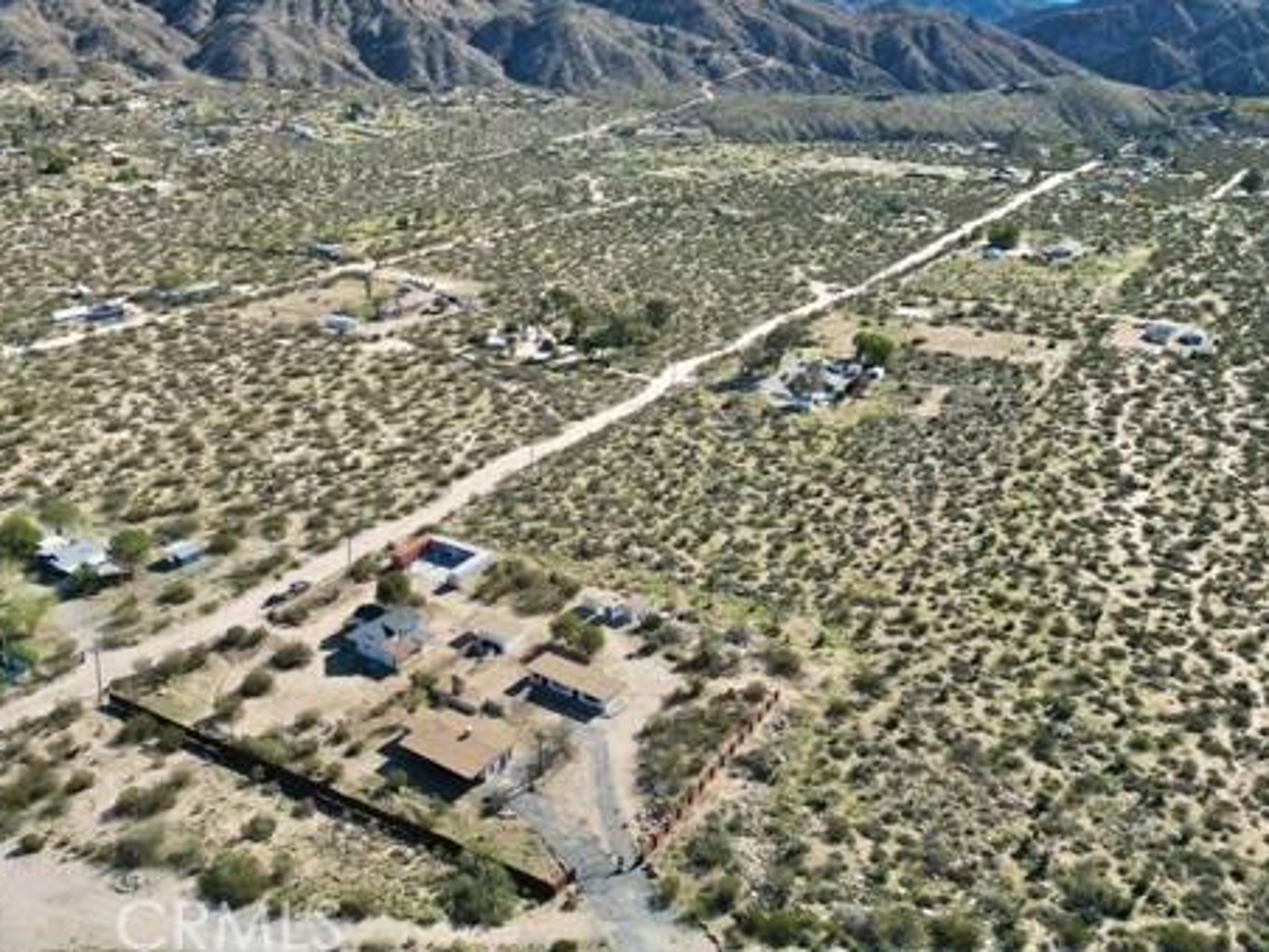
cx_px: 497
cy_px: 292
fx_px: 1246
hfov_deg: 53.5
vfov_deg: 41.1
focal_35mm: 34
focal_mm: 6.72
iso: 140
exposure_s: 1/3000
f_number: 1.7
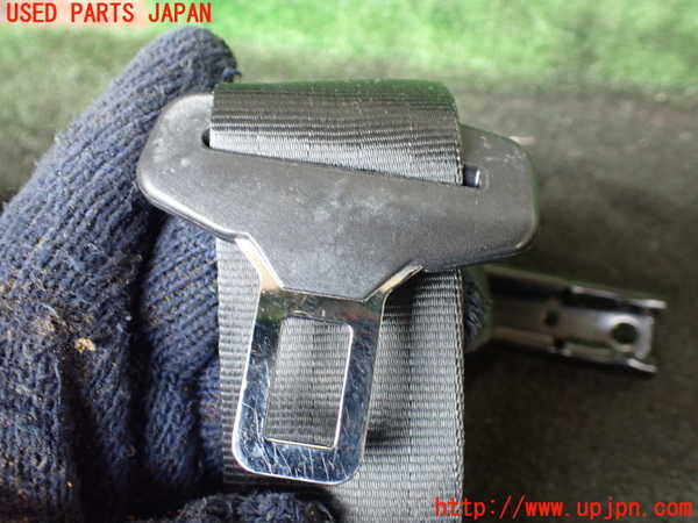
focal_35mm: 30
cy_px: 262
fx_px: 605
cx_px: 349
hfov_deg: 60.0
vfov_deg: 46.8
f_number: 2.3
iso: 800
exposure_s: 1/40
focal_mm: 5.4
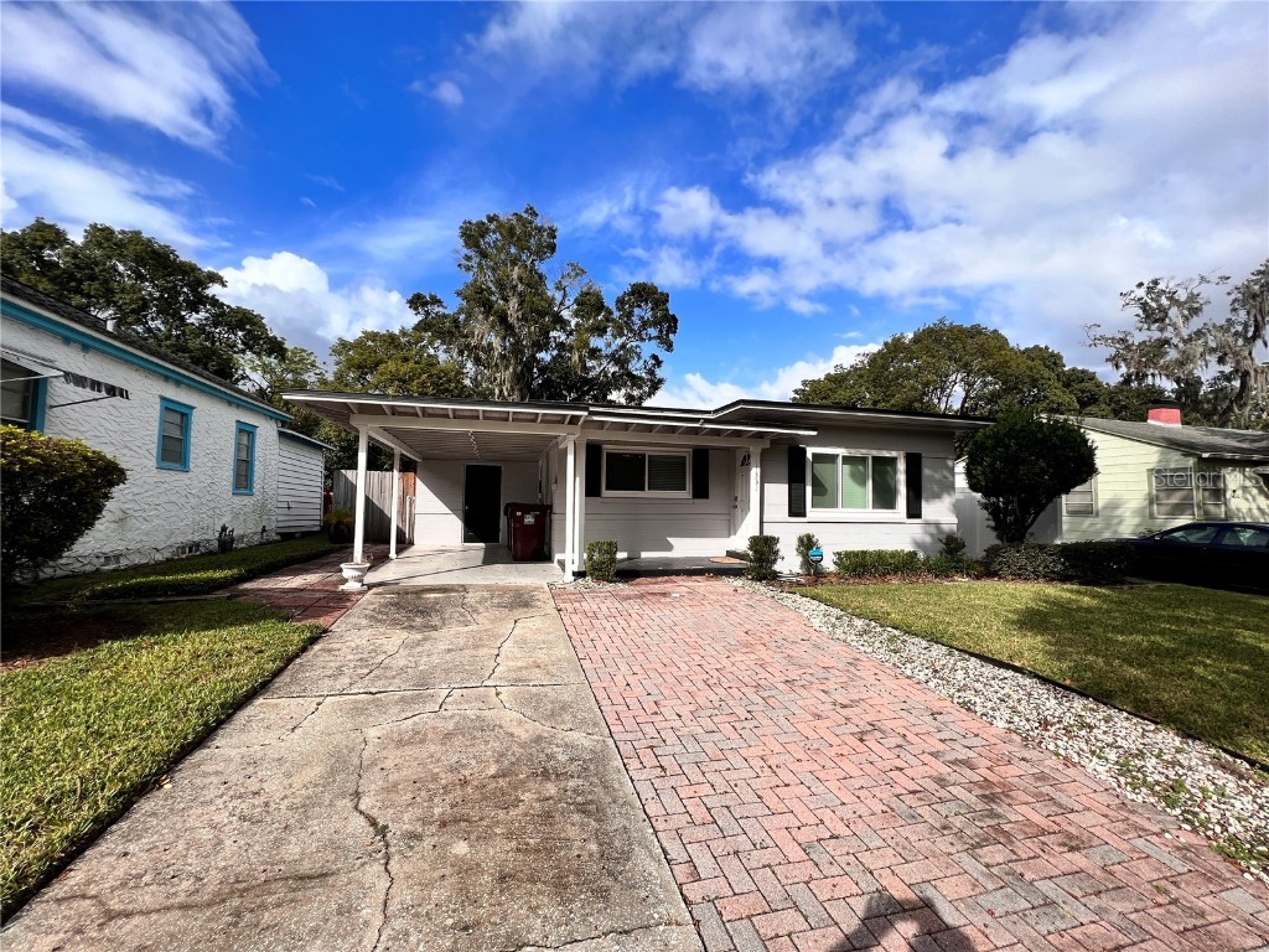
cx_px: 634
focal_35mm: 13
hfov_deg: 106.2
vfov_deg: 89.9
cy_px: 476
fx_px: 477
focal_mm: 1.57
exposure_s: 1/2096
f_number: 1.8
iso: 32
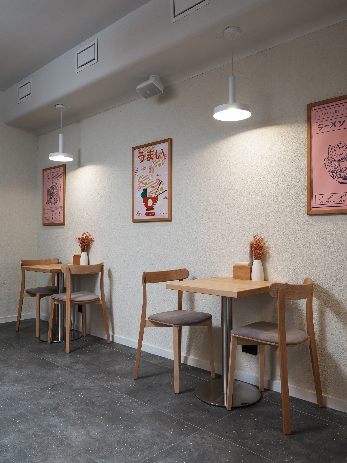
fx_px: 374
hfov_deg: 49.7
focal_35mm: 28
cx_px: 174
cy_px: 232
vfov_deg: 63.4
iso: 320
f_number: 11
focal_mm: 35
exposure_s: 1/10
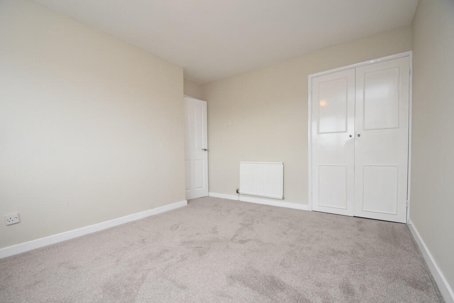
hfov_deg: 100.4
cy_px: 152
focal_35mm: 15
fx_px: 189
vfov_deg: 77.3
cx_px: 227
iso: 640
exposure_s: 1/200
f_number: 5
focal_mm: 10
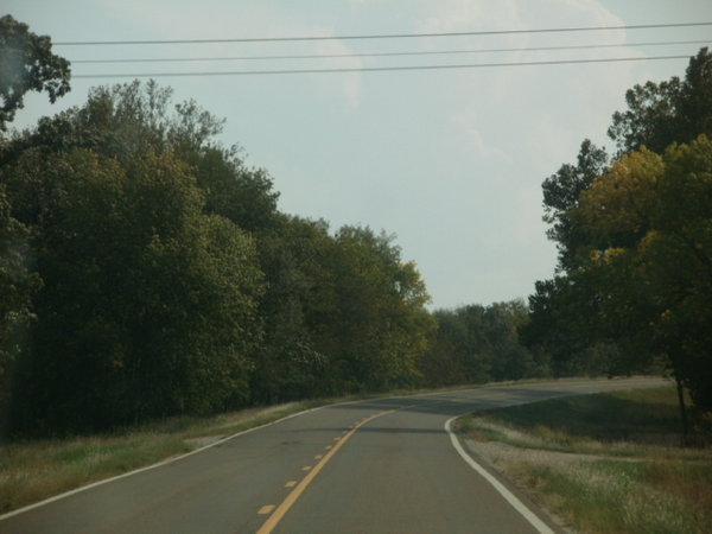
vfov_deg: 10.0
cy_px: 267
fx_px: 3065
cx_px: 356
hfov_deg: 13.3
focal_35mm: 149
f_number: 5.4
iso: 100
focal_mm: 26
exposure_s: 1/640
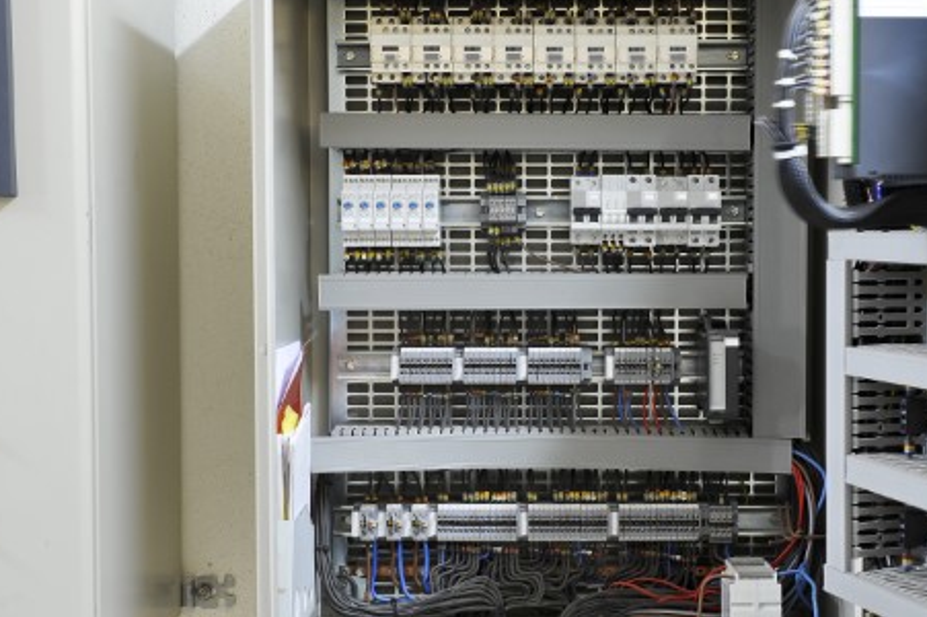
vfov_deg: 21.2
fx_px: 1647
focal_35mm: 64
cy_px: 323
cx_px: 546
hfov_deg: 31.4
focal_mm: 40
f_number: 16
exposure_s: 8
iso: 160
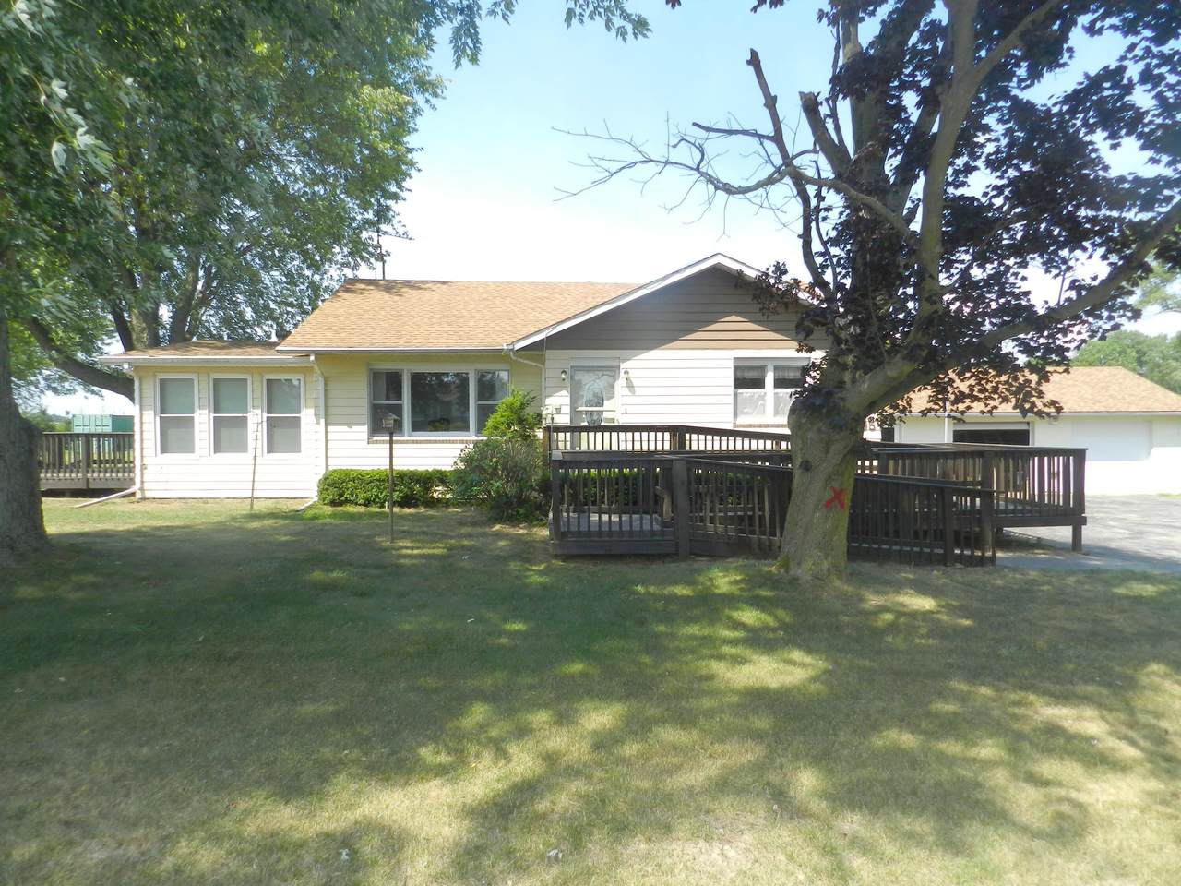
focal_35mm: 23
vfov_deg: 58.9
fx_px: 785
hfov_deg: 73.9
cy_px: 443
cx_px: 590
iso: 160
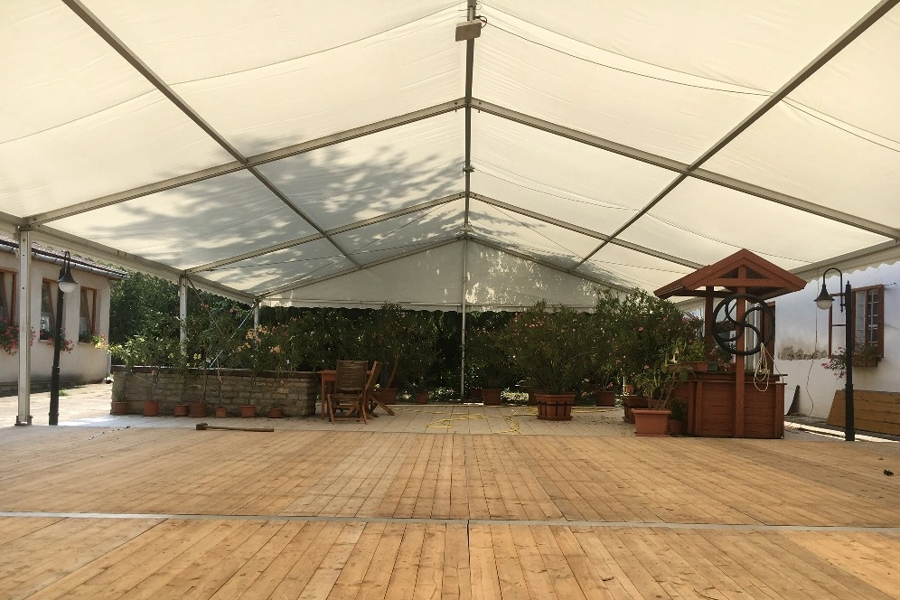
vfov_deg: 42.2
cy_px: 346
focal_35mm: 31
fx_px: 775
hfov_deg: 60.3
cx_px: 450
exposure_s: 1/523
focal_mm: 4.15
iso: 25
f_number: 2.2
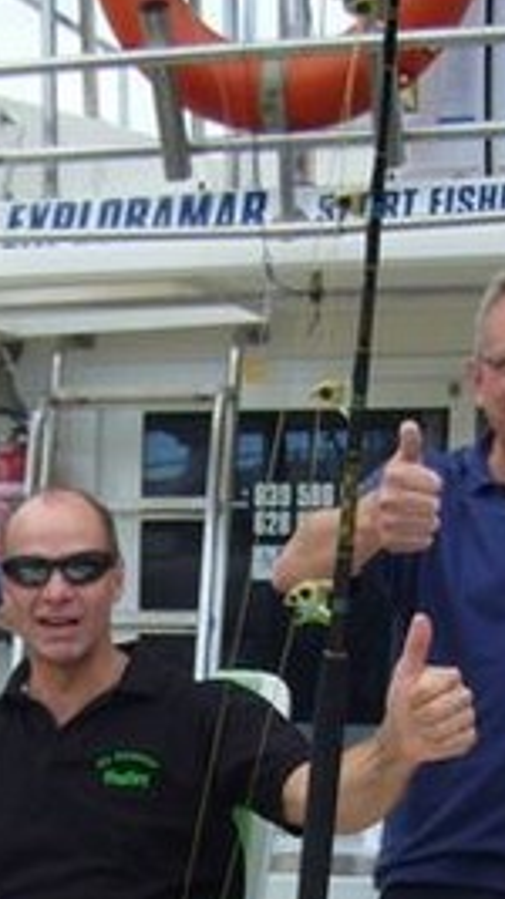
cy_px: 774
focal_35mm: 90
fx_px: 2145
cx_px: 121
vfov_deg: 23.2
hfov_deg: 13.4
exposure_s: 1/320
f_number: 2.8
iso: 100
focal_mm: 5.8
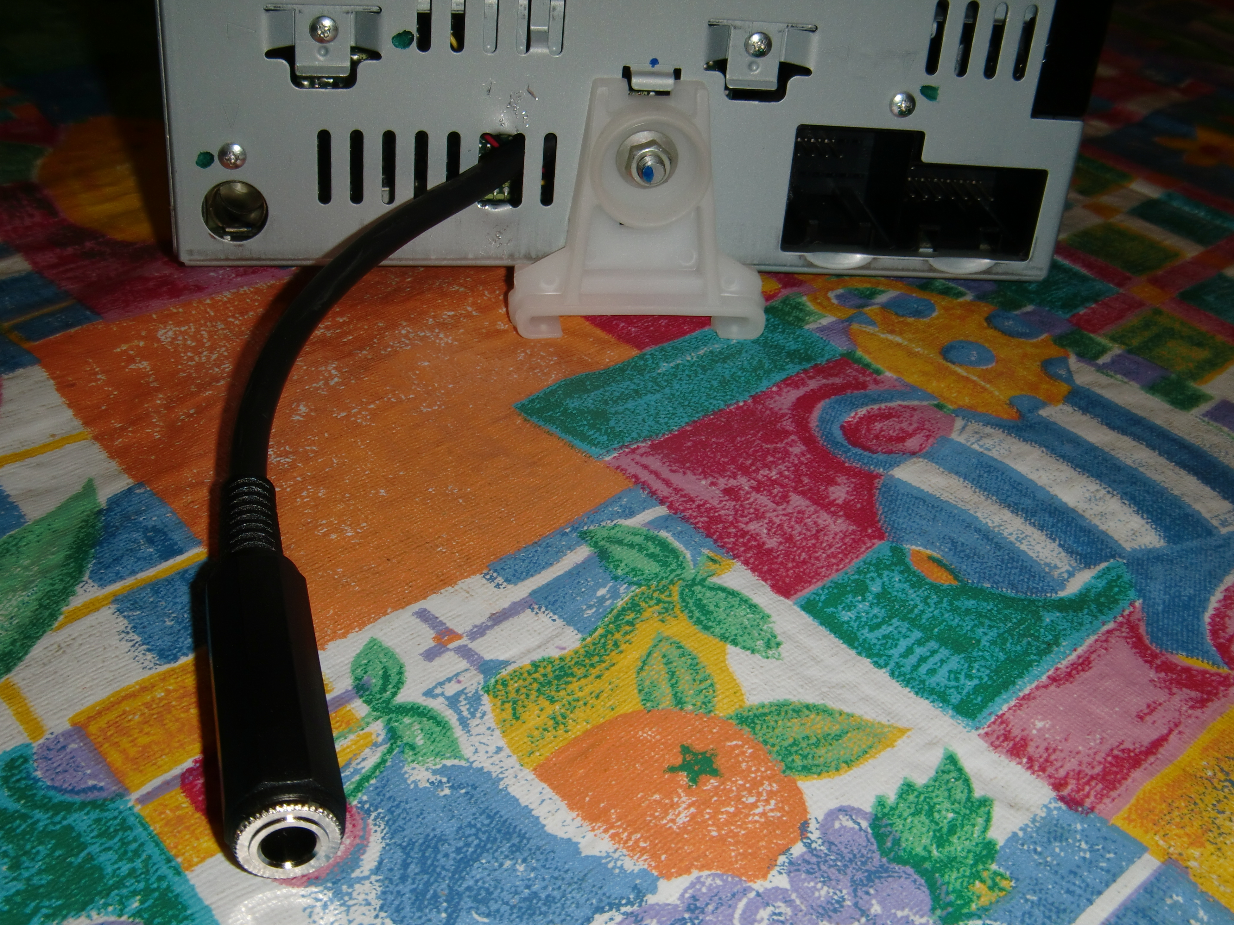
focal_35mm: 39
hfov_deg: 47.9
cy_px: 463
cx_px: 609
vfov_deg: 36.8
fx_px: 1390
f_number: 3.9
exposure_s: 1/60
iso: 64
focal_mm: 6.66
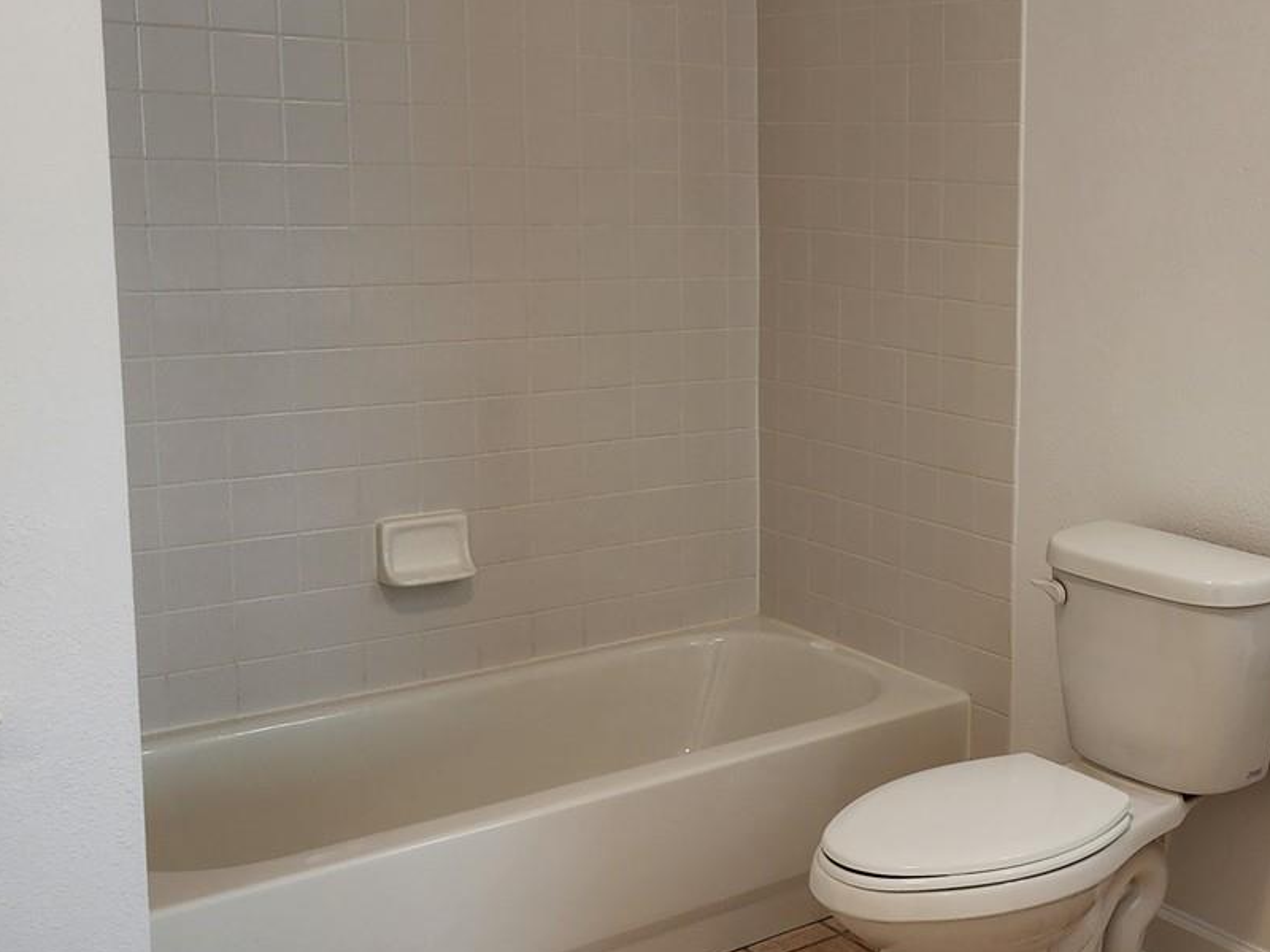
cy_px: 389
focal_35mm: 46
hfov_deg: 39.0
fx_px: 1688
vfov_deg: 31.4
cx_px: 1084
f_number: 1.8
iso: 80
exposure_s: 1/180
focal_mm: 6.4
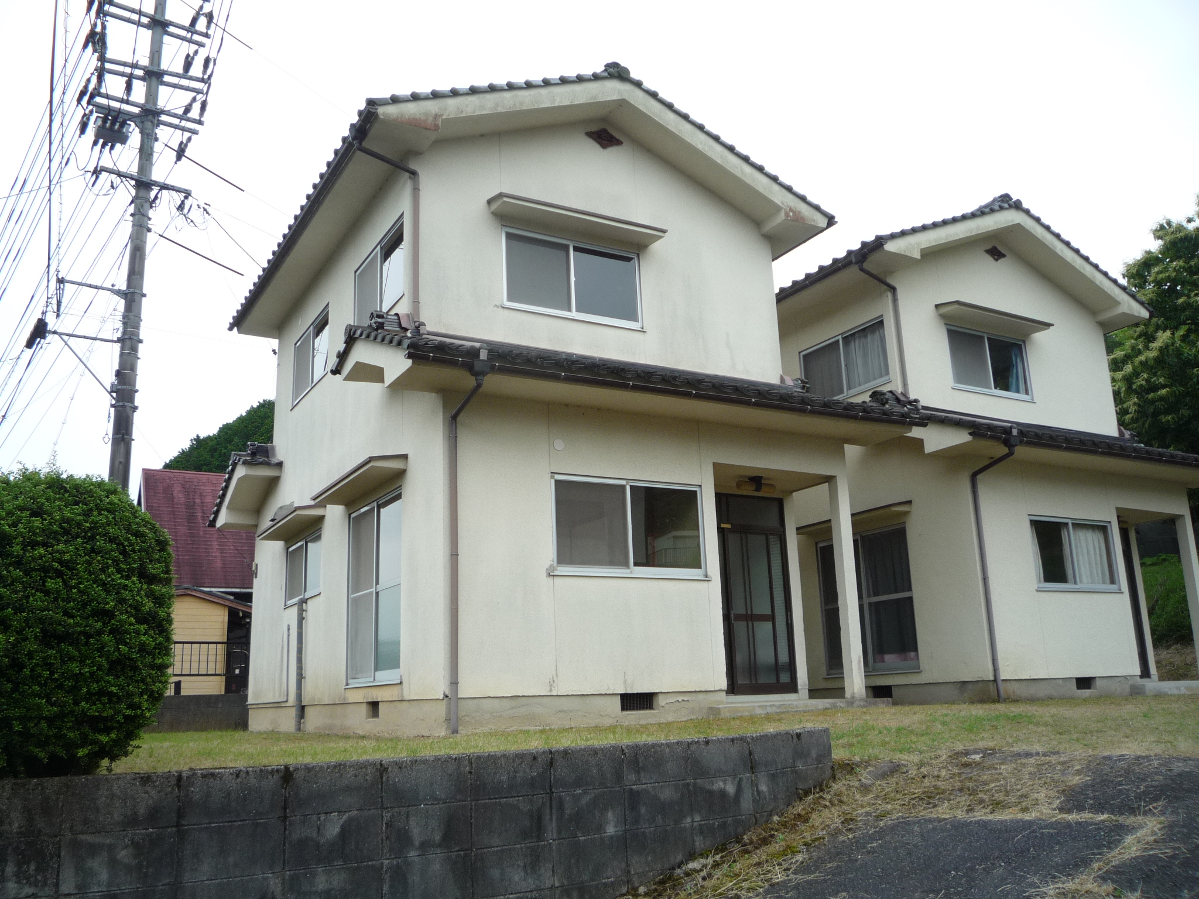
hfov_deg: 60.0
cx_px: 600
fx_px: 1039
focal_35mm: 30
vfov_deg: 46.8
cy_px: 450
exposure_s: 1/125
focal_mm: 5.2
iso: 100
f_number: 4
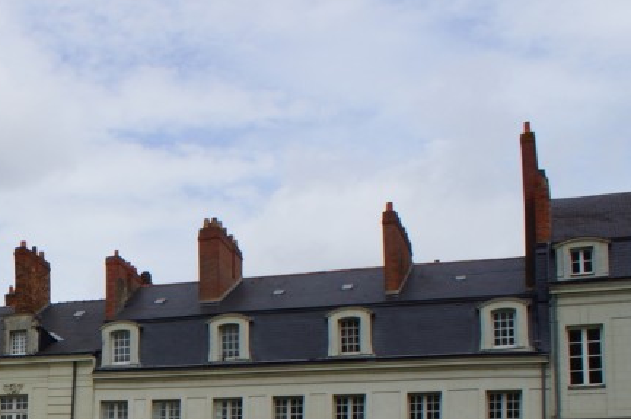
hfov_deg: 26.2
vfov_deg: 18.2
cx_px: -68
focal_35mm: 71
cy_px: 495
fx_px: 1243
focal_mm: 20
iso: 100
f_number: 13
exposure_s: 1/125
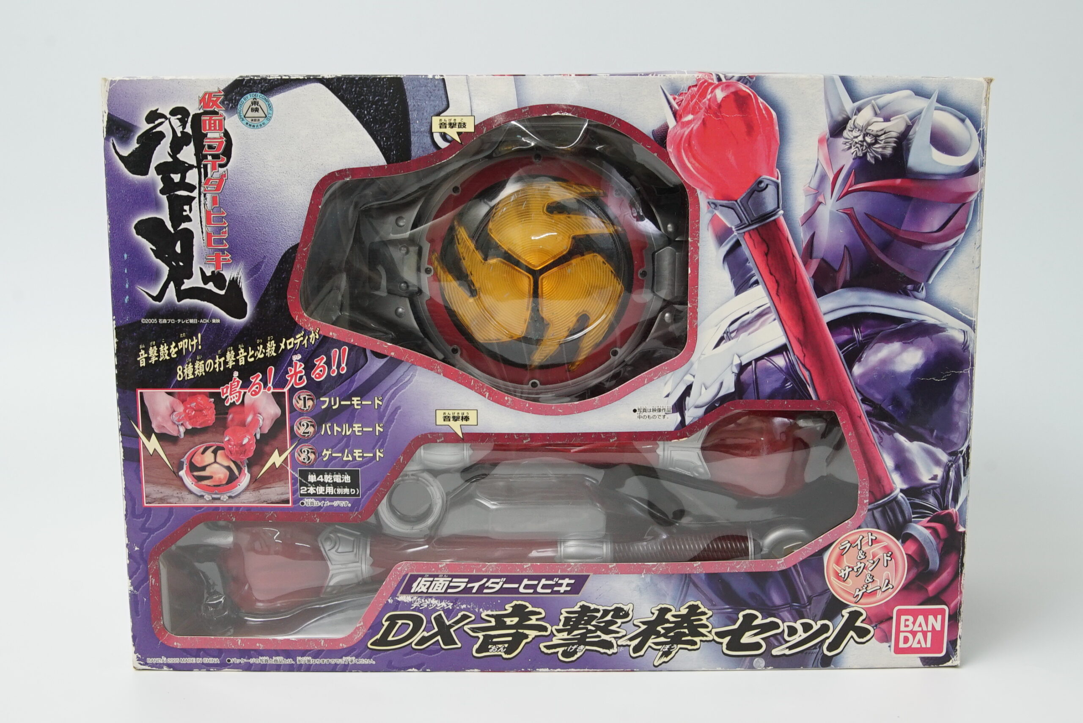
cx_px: 542
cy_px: 362
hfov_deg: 46.4
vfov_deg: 31.9
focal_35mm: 42
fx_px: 1264
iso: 1000
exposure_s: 1/20
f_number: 10
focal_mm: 28
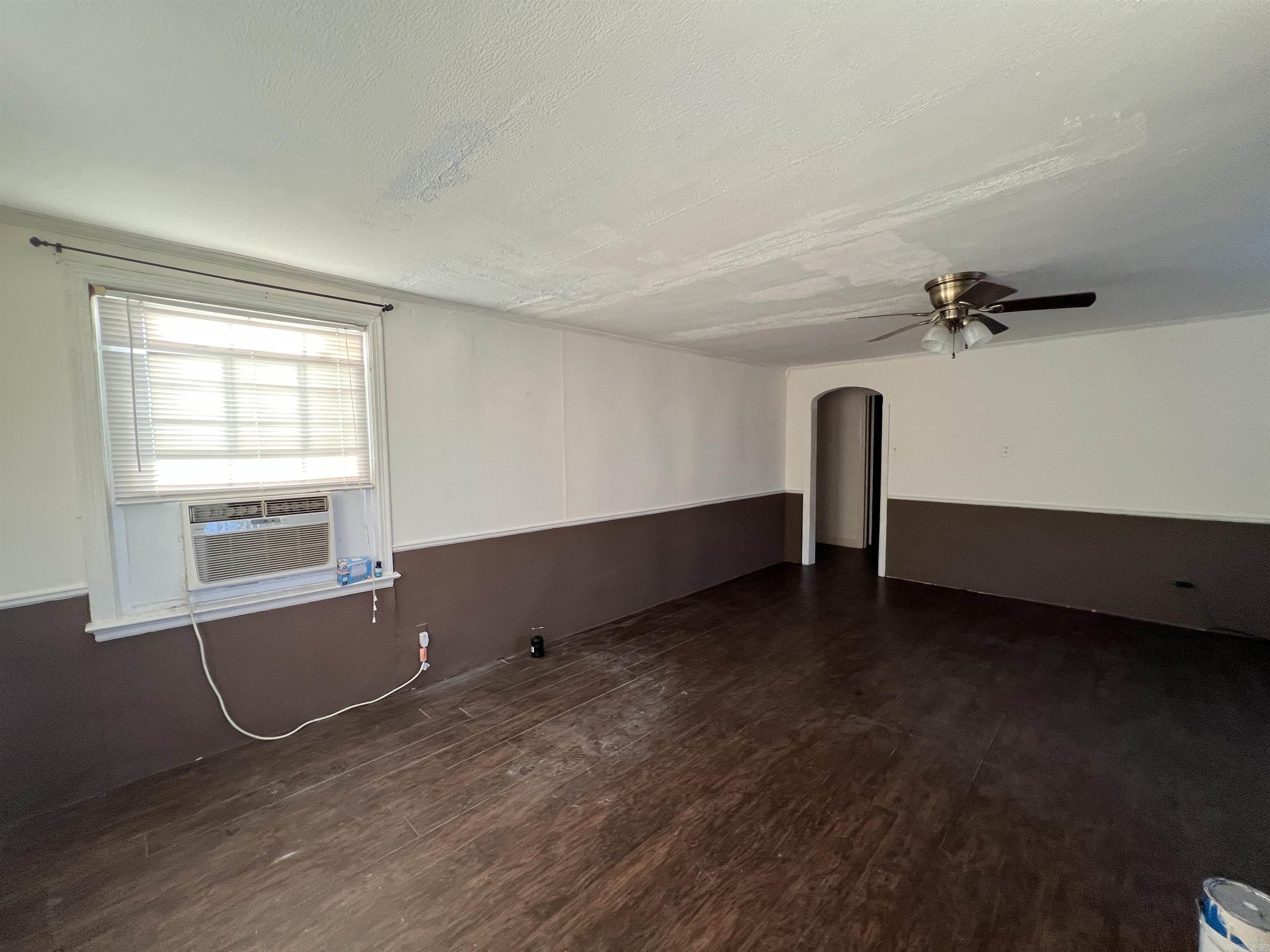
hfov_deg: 106.2
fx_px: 477
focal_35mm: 13
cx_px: 635
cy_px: 476
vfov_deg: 89.9
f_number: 1.8
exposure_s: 1/62
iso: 250
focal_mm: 1.57
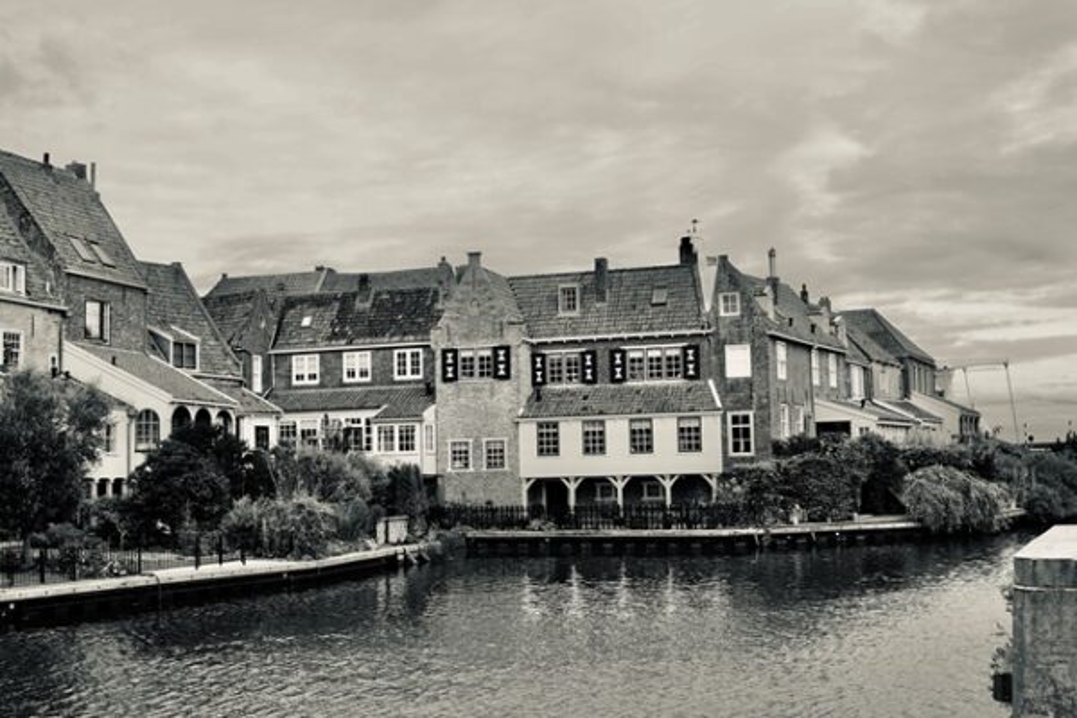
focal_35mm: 42
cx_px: 538
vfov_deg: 31.9
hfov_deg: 46.4
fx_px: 1256
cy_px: 359
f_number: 8
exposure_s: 1/125
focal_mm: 28
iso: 100
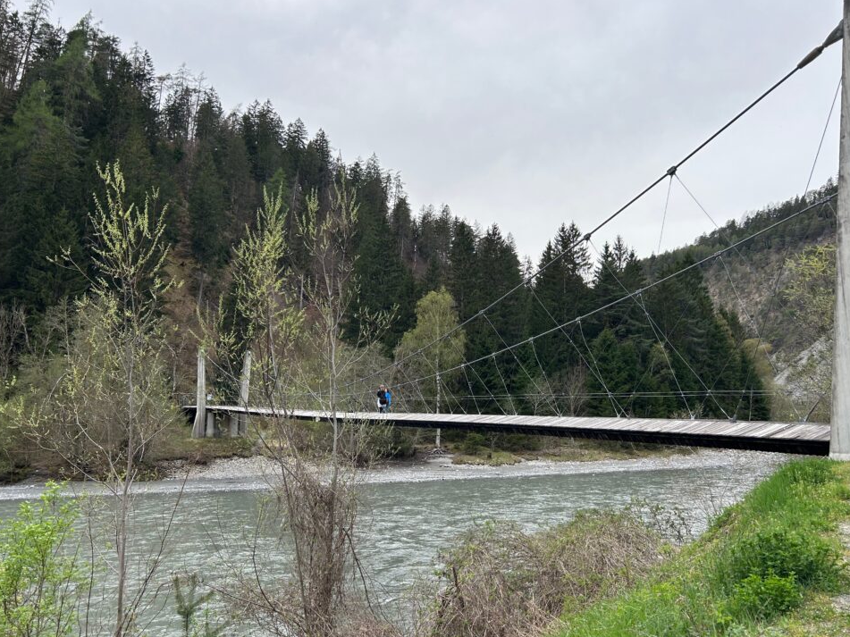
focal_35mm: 28
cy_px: 296
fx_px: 687
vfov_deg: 49.7
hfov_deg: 63.4
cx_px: 417
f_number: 1.5
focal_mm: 5.7
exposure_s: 1/2994
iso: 50
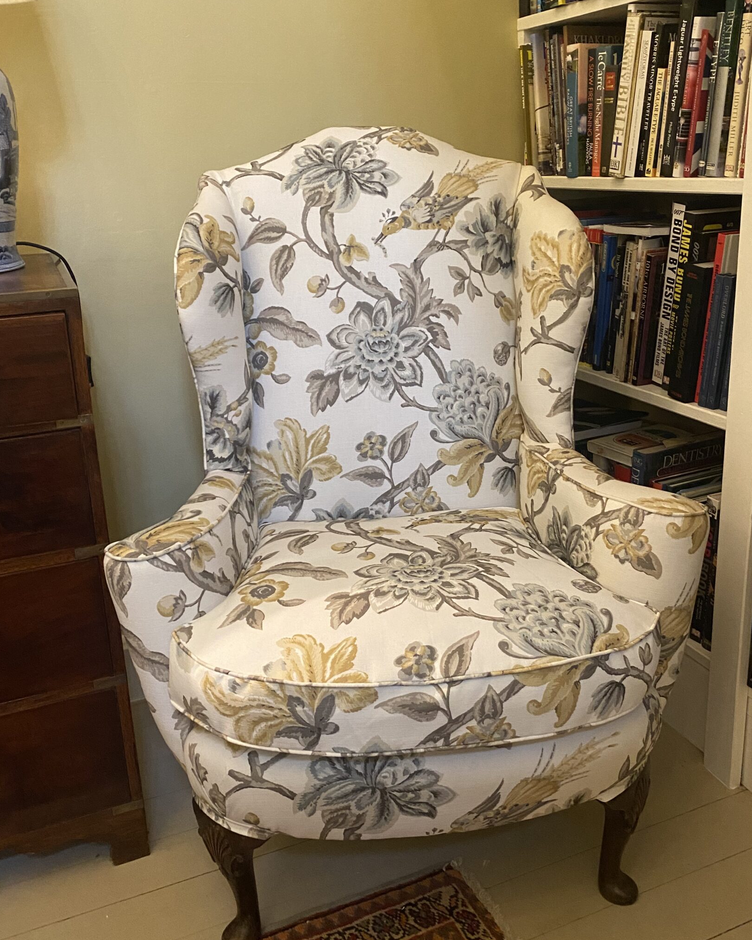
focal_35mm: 32
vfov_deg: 55.6
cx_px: 415
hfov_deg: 45.7
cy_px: 440
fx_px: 890
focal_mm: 4.25
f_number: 1.8
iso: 400
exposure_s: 1/33
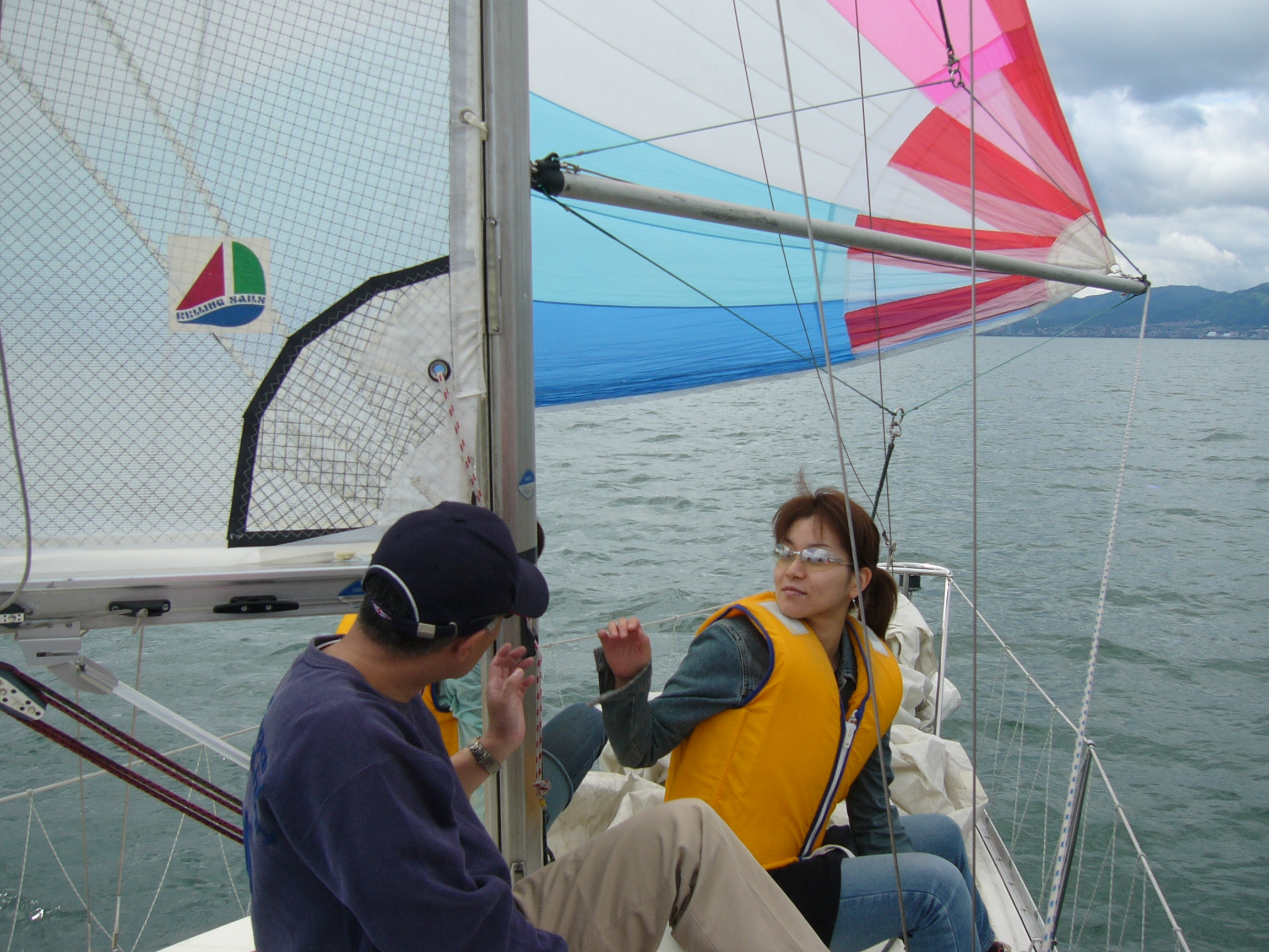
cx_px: 634
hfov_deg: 52.6
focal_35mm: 35
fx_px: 1283
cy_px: 476
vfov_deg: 40.7
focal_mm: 5.8
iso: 50
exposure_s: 1/160
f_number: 8
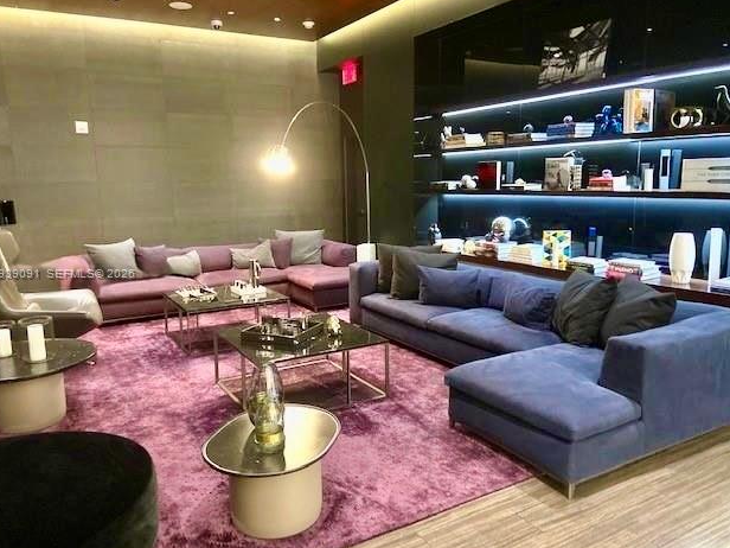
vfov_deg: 51.4
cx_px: 352
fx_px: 569
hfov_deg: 65.3
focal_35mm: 27
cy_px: 274
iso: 800
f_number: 1.8
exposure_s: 1/30
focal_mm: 4.25
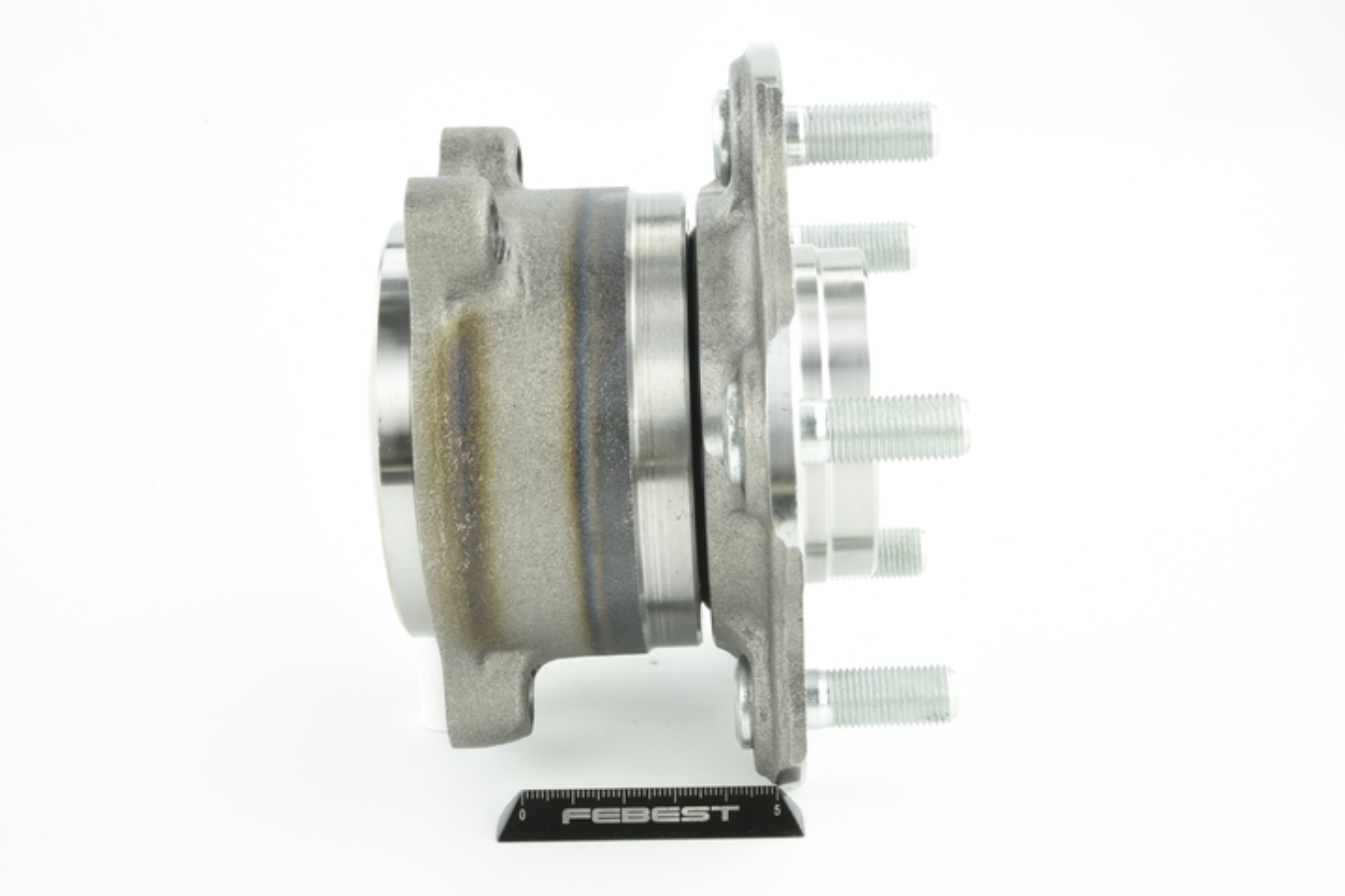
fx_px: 2241
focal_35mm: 60
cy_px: 448
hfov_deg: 33.4
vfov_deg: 22.6
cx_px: 672
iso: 64
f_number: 25
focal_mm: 60
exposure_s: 1/2
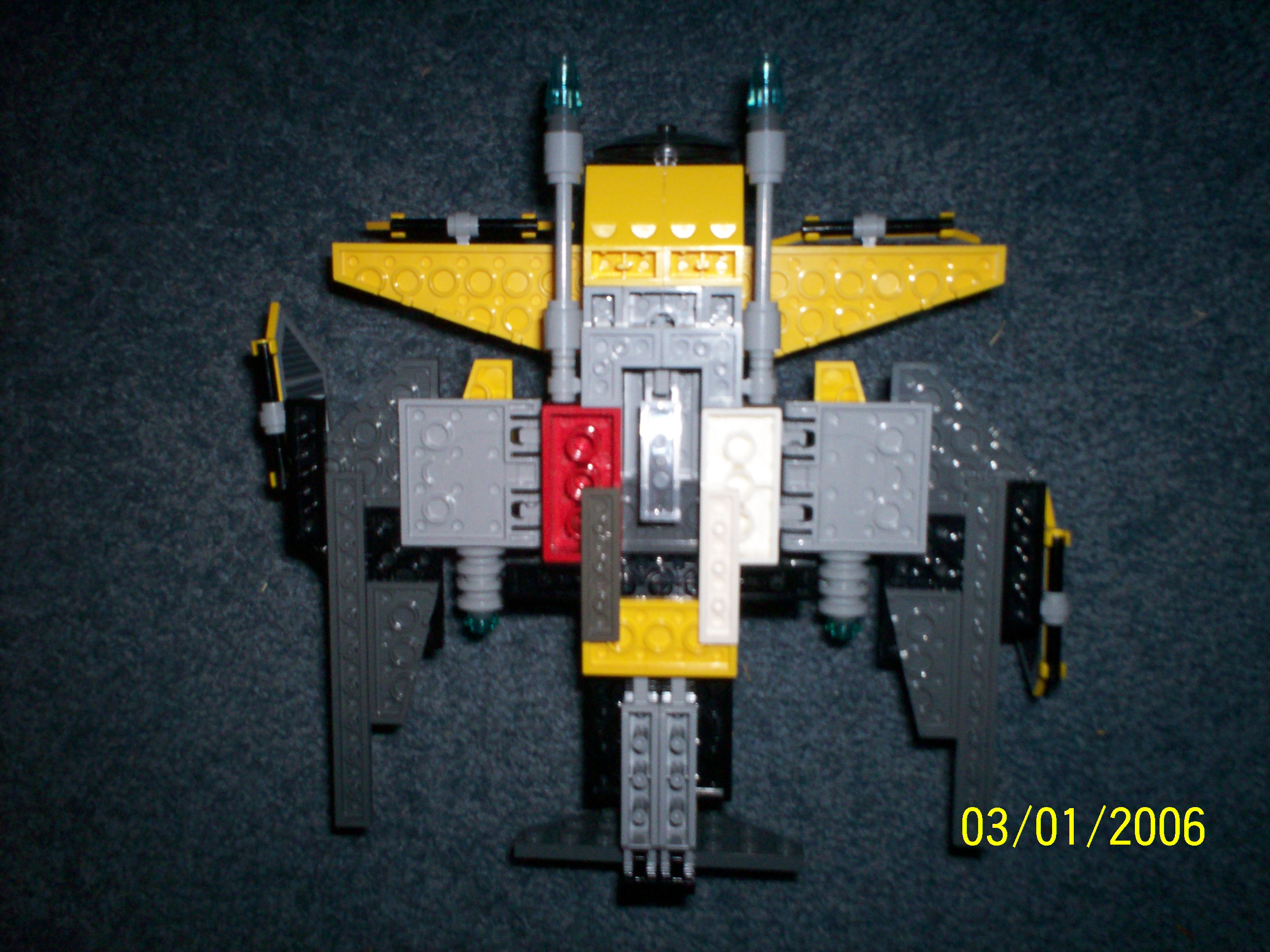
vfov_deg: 39.7
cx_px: 635
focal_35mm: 36
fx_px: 1321
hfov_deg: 51.4
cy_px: 476
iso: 140
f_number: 4.5
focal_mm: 6
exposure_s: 1/60
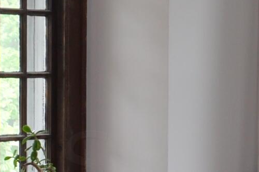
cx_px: -48
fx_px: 1163
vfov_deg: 8.4
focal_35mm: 162
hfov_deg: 12.4
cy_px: 162
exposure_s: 1/125
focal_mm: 18
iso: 360
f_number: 3.5
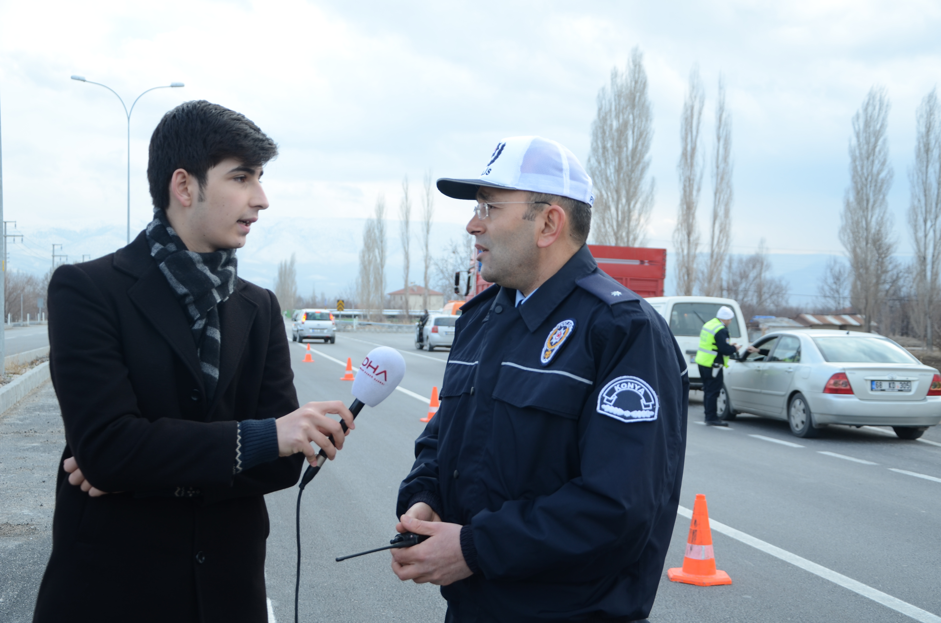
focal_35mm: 51
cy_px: 312
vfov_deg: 26.4
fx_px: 1330
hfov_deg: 39.0
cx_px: 470
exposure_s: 1/125
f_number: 4.5
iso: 125
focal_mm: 34
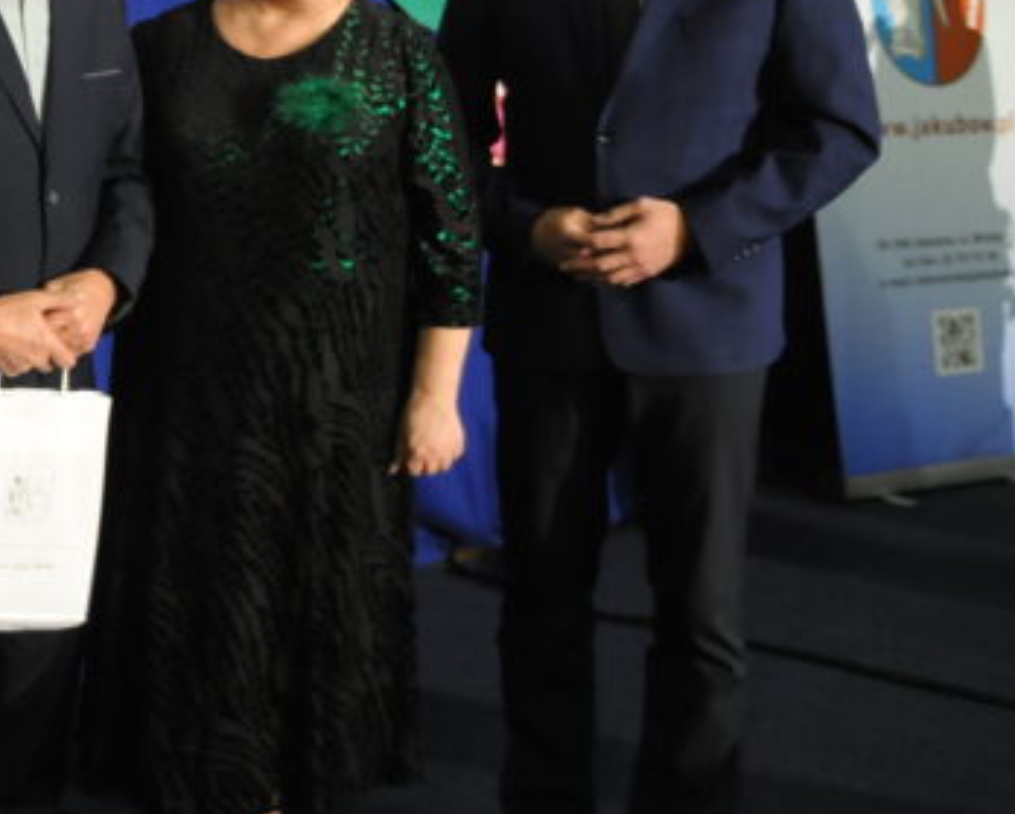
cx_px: -131
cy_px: 416
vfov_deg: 19.2
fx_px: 2405
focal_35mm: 80
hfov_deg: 22.4
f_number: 2.8
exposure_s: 1/160
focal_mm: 29
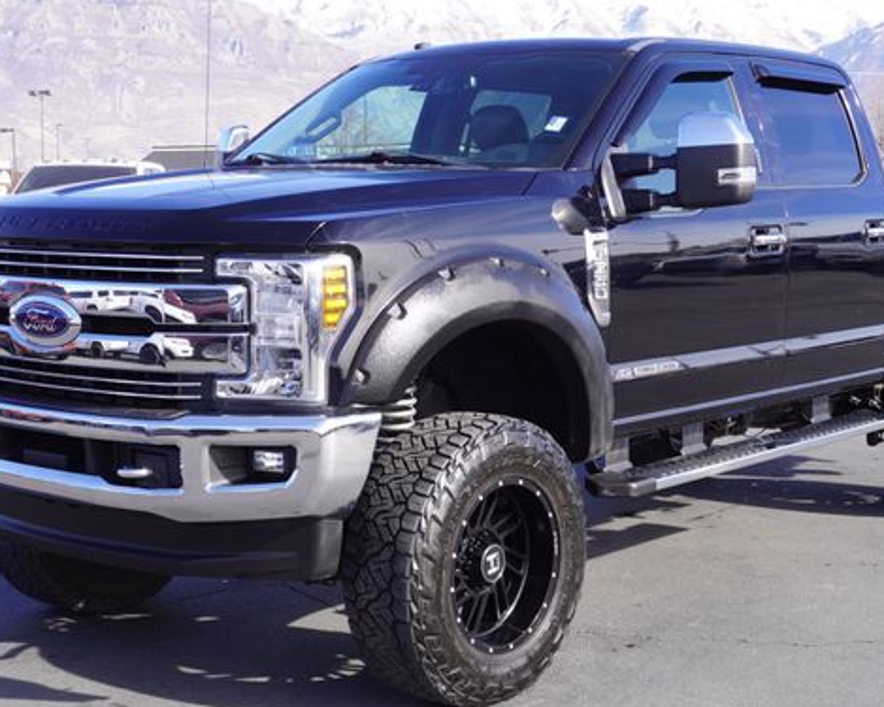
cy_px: 394
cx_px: 486
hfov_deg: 31.6
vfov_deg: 25.5
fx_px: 1560
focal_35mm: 60
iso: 100
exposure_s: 1/100
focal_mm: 31
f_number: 8
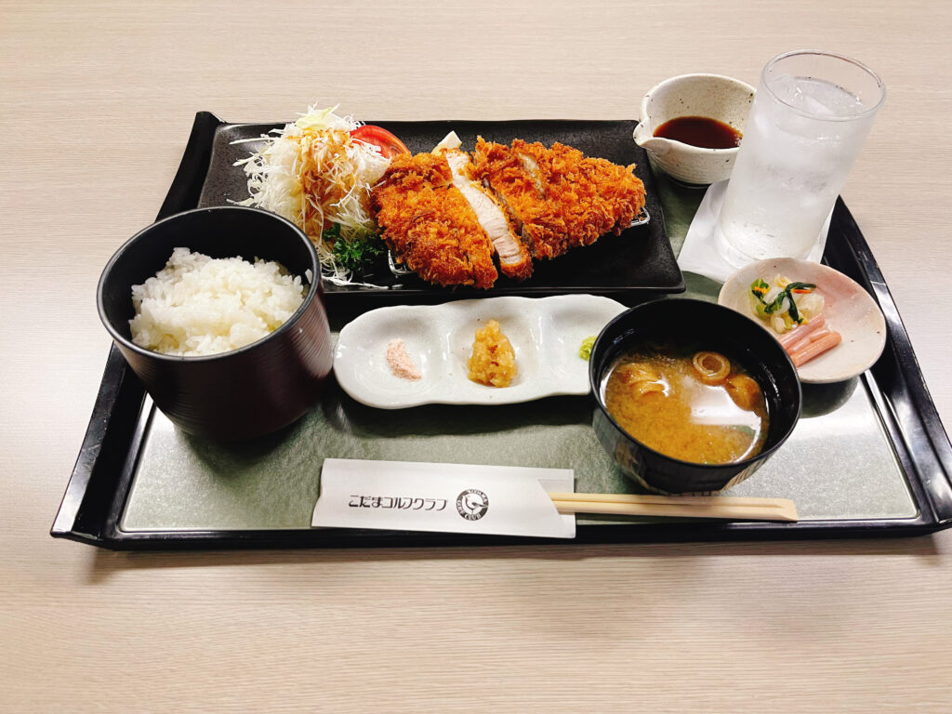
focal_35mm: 25
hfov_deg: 69.4
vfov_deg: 54.9
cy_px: 357
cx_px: 476
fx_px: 688
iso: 160
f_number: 1.6
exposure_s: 1/50
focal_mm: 5.1
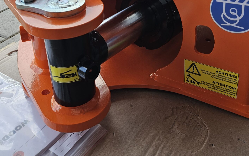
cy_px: 1
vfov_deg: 27.6
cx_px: 130
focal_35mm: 44
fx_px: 299
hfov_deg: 45.2
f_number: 1.8
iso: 32
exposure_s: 1/100
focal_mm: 5.4
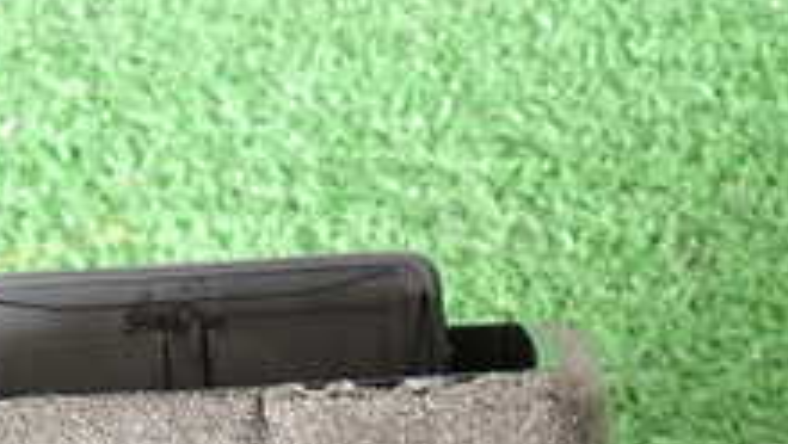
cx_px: 390
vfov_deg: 12.0
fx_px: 1986
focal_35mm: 95
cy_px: 734
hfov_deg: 22.4
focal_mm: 5.79
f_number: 2.4
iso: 200
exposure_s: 1/50
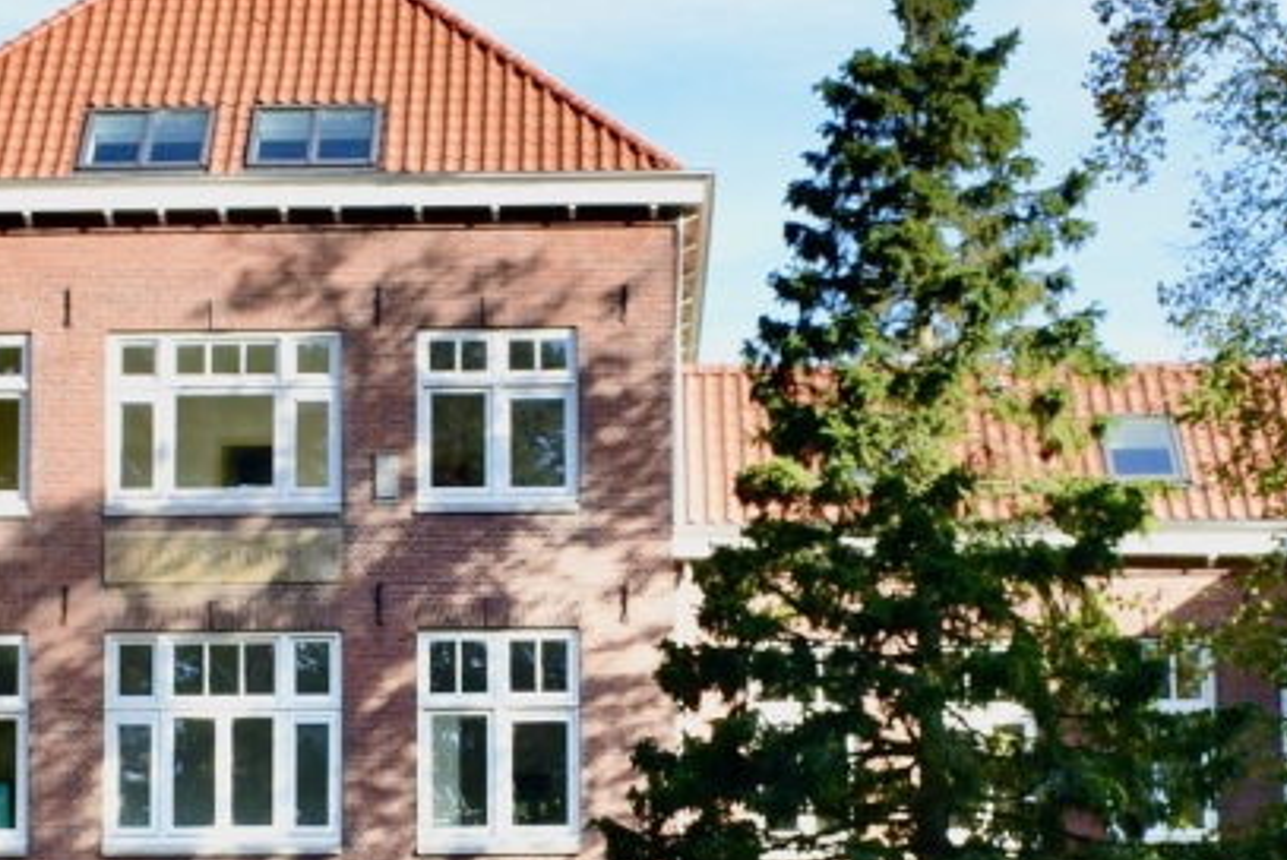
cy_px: 675
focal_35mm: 73
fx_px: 2612
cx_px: 392
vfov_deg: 18.5
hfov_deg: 27.5
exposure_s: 1/250
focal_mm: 18
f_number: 10
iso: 400
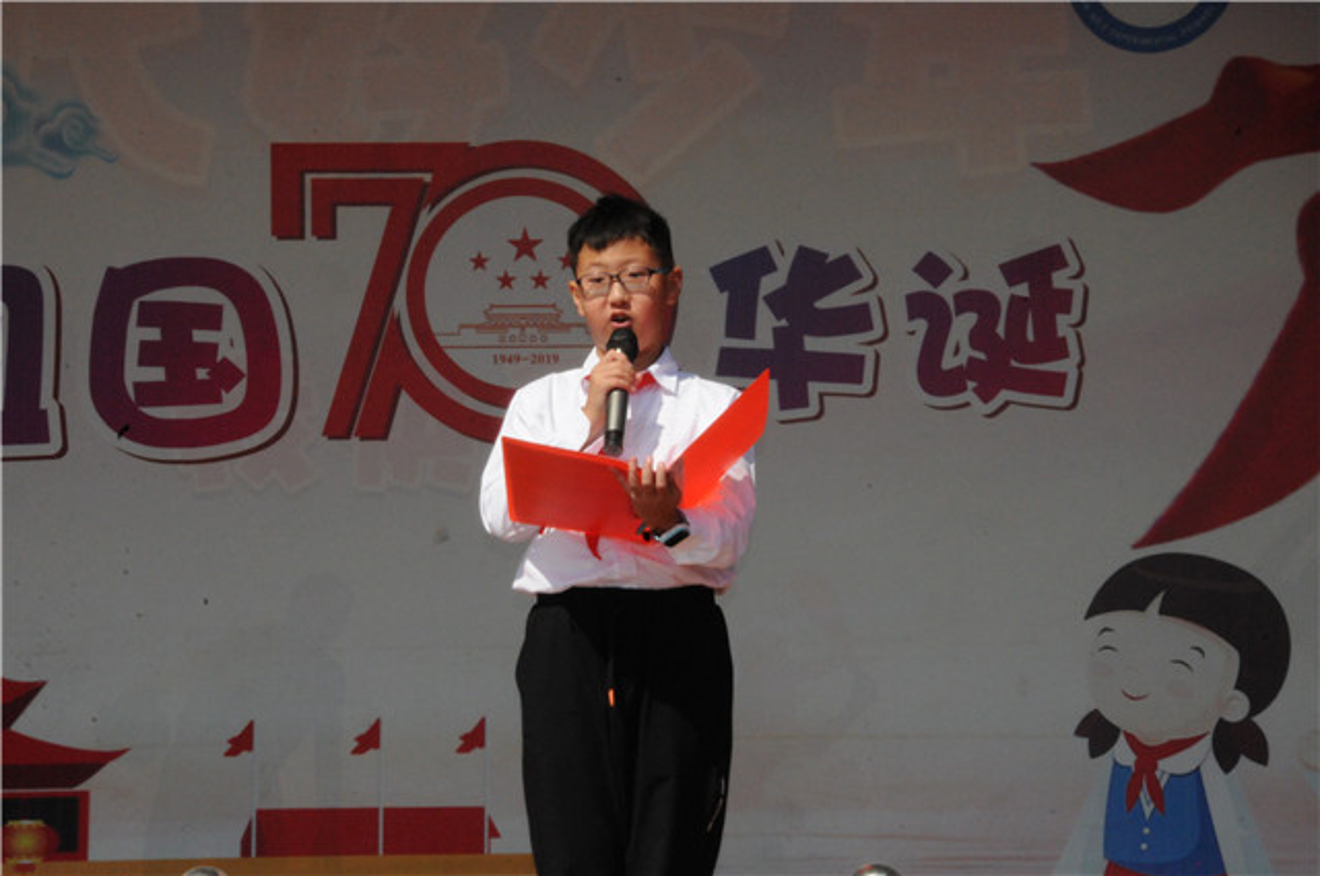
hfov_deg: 16.7
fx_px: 4504
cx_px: 660
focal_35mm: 123
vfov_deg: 11.1
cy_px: 438
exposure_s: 1/250
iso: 2000
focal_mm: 82
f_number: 32
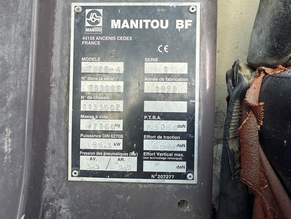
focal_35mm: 24
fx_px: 202
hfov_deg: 71.6
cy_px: 110
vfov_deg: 56.8
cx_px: 146
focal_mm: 2.22
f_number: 2.2
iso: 160
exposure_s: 1/99
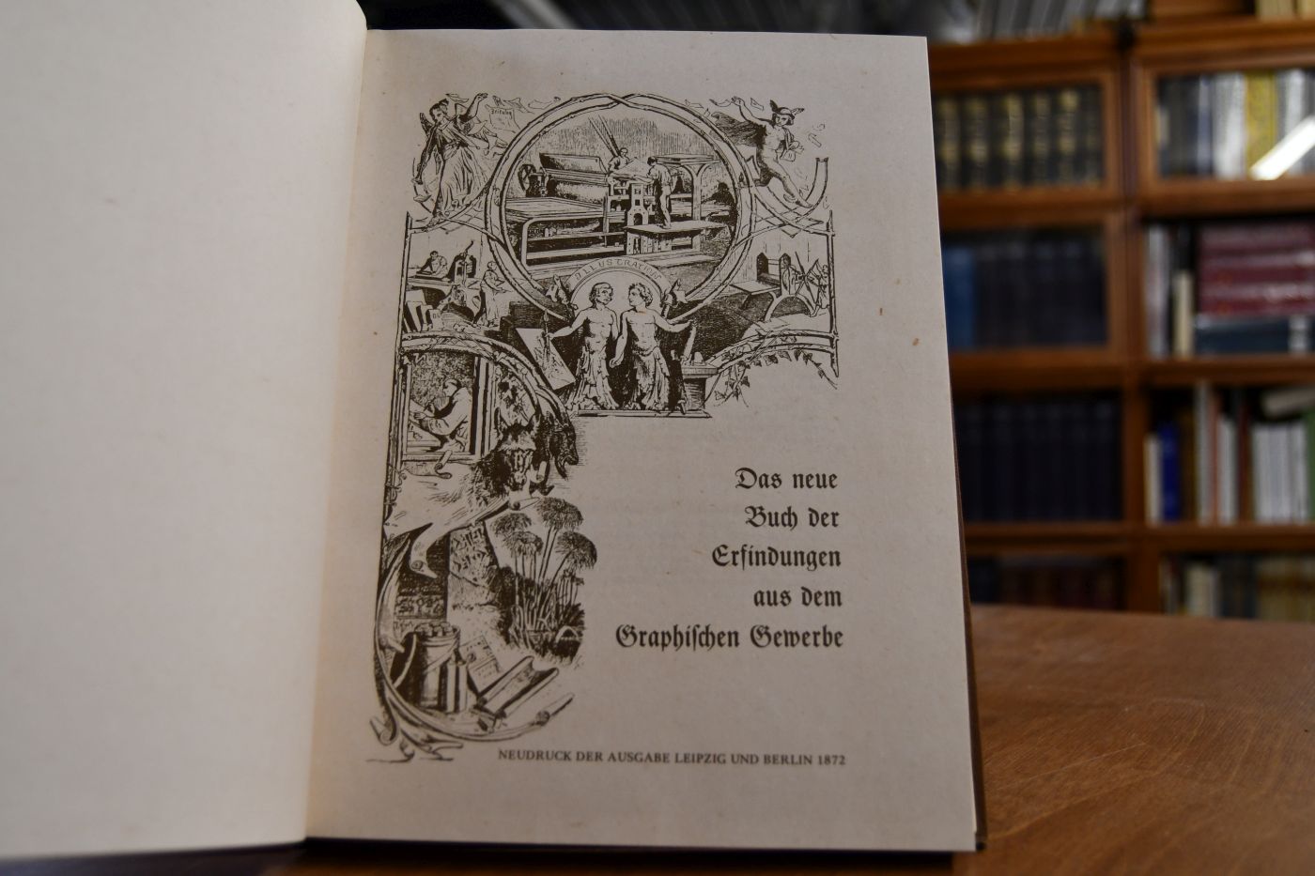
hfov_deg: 55.8
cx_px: 658
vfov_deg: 38.9
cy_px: 438
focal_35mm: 34
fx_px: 1242
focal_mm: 23
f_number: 3.8
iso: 800
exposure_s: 1/160
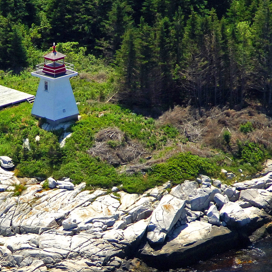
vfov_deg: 4.2
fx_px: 3738
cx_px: 34
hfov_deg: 4.2
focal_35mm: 420
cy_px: 212
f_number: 6.7
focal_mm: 95
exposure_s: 1/1000
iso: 400
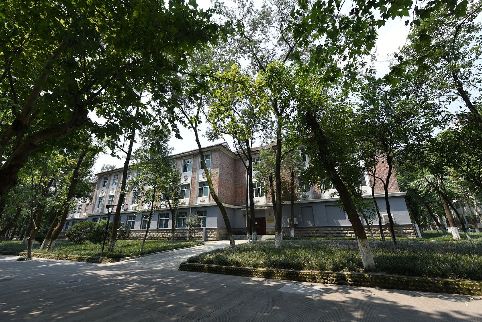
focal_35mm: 14
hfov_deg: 104.2
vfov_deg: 81.3
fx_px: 188
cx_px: 241
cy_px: 161
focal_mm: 14
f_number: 11
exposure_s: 1/100
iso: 160
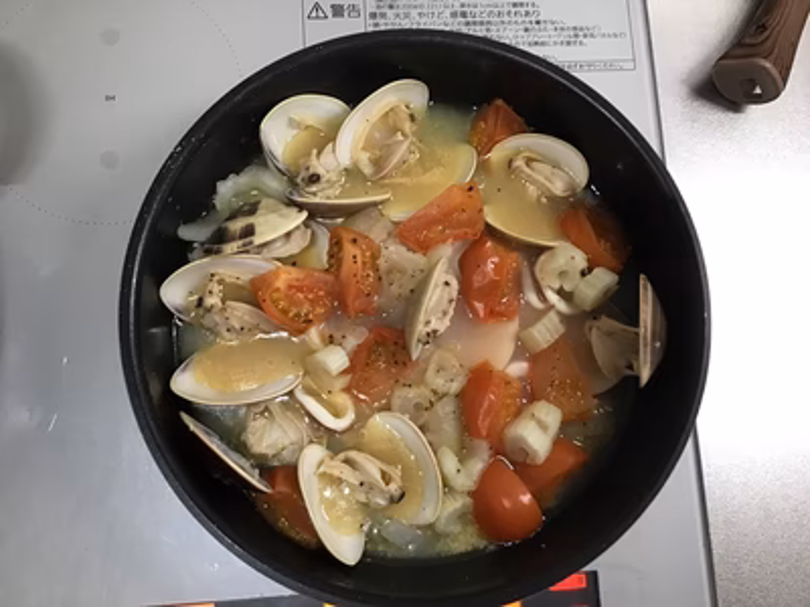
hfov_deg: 58.4
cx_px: 405
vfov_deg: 45.4
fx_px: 725
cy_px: 304
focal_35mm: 31
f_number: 2.4
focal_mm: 3.3
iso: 100
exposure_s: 1/30
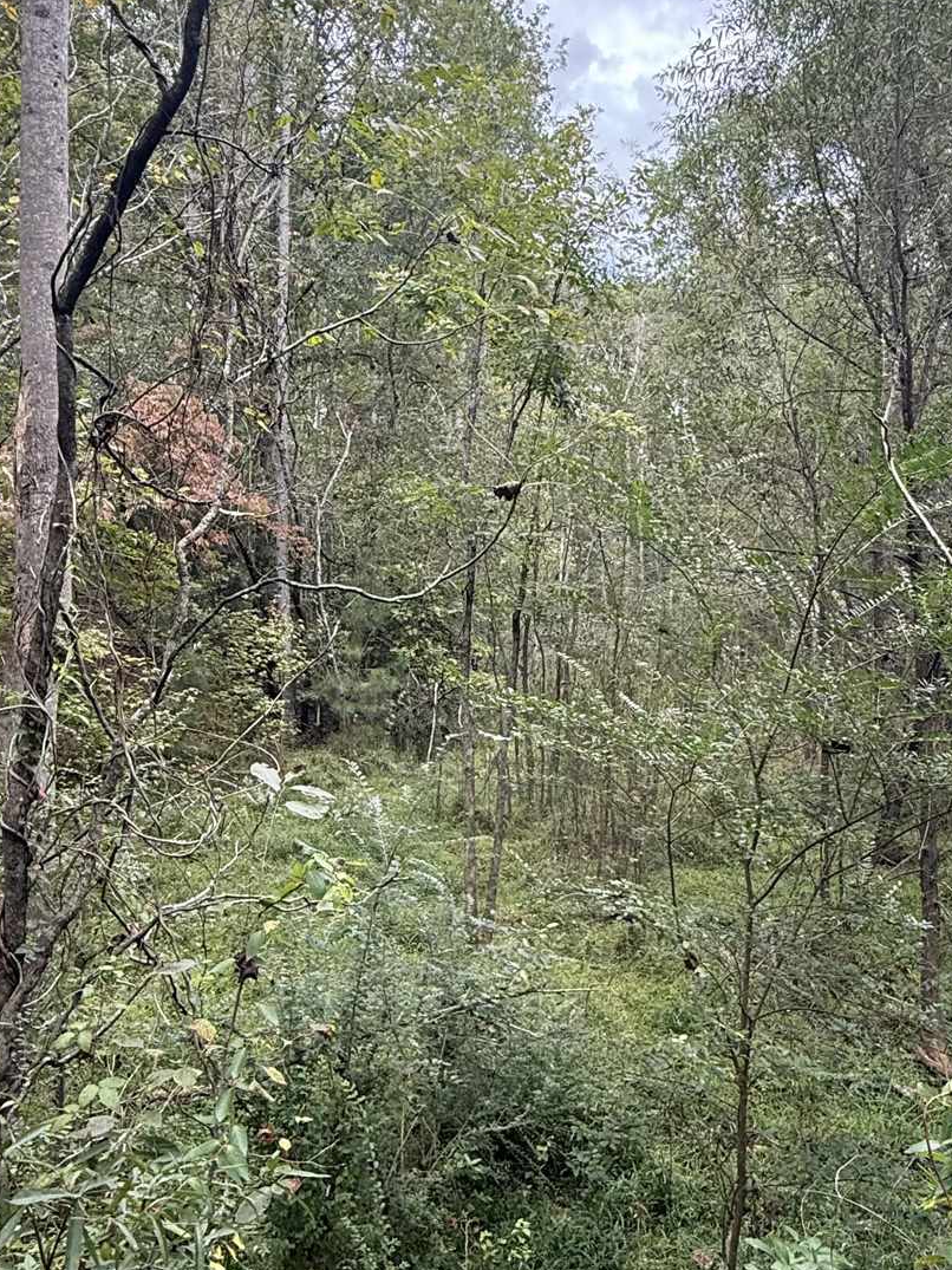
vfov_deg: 59.9
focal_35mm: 30
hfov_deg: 46.4
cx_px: 588
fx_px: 1100
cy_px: 670
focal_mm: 2.22
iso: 64
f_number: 2.2
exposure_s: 1/201
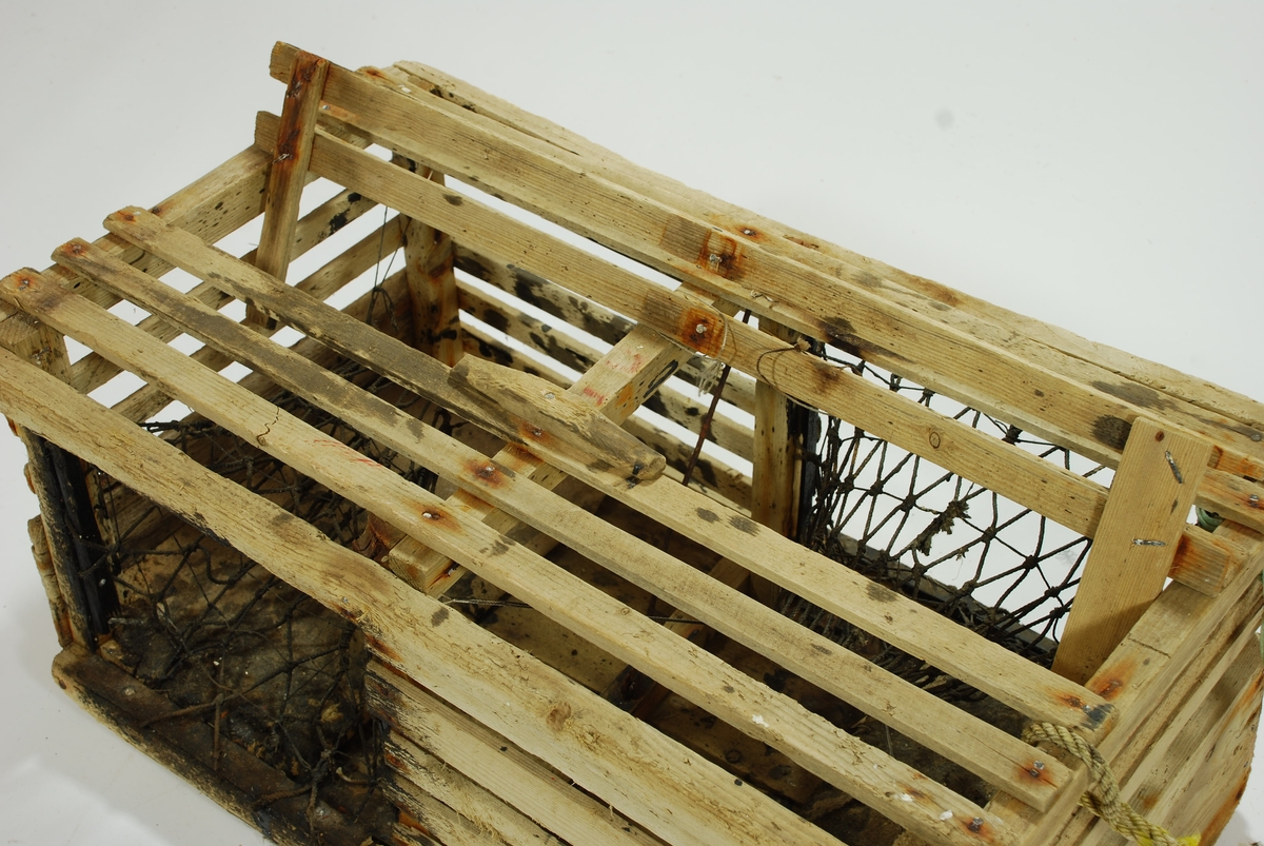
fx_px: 2109
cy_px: 423
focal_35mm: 60
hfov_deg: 33.4
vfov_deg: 22.7
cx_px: 632
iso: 100
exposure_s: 1/4
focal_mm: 40
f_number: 8
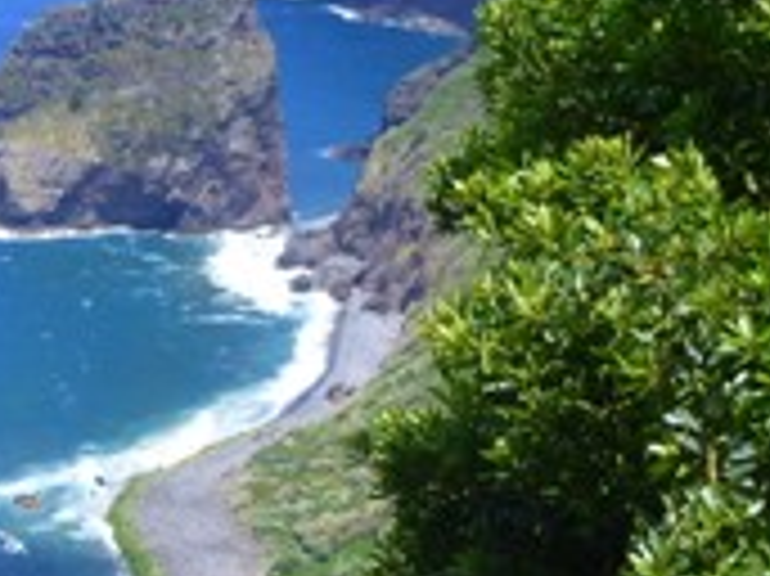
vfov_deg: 13.5
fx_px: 2334
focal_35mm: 105
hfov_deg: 18.2
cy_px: 770
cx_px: -32
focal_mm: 4.9
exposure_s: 1/500
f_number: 3.3
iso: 80
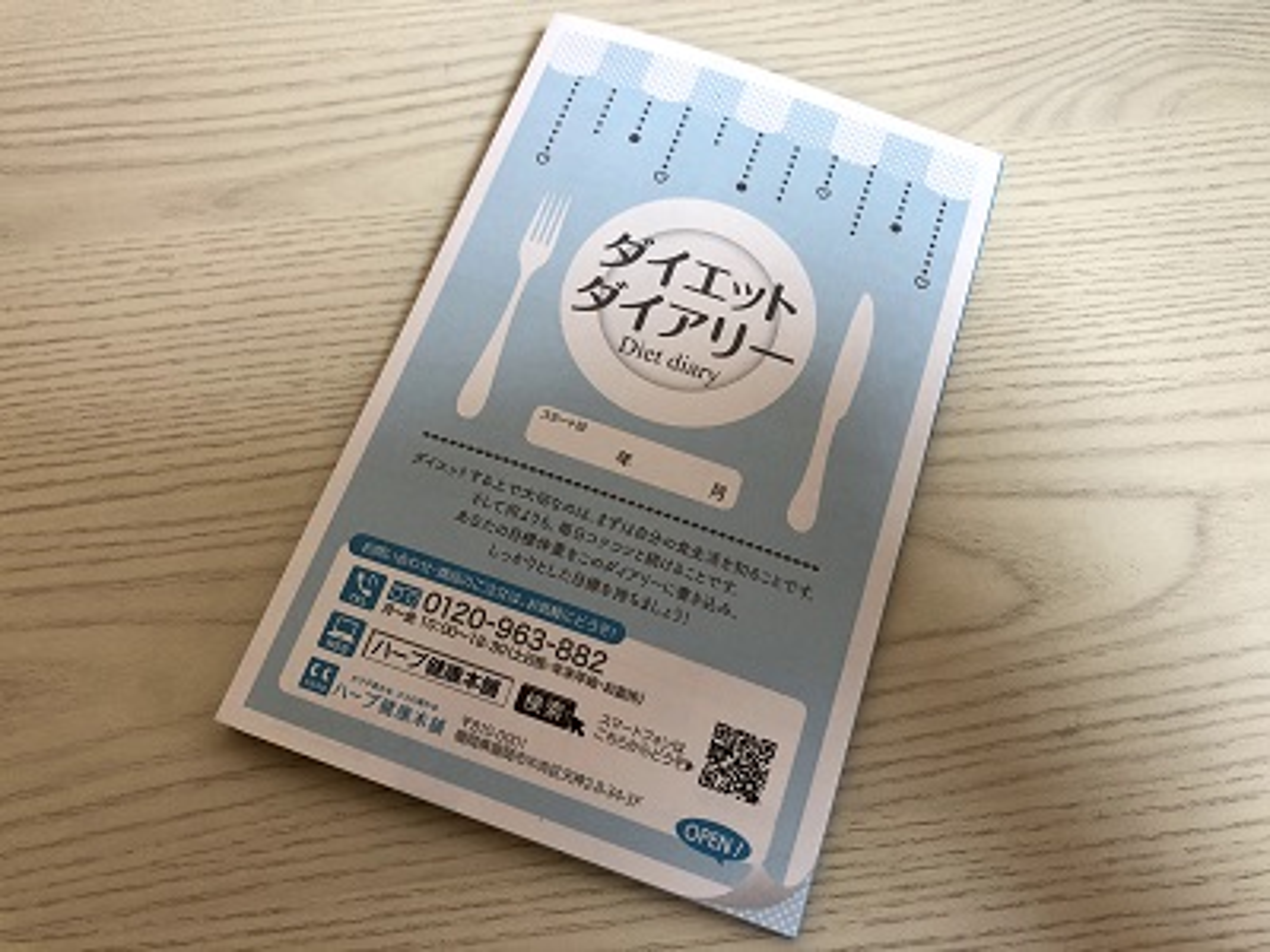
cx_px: 635
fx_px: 1027
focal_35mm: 28
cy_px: 476
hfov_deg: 63.4
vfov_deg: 49.7
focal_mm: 3.99
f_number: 1.8
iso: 40
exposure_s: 1/25
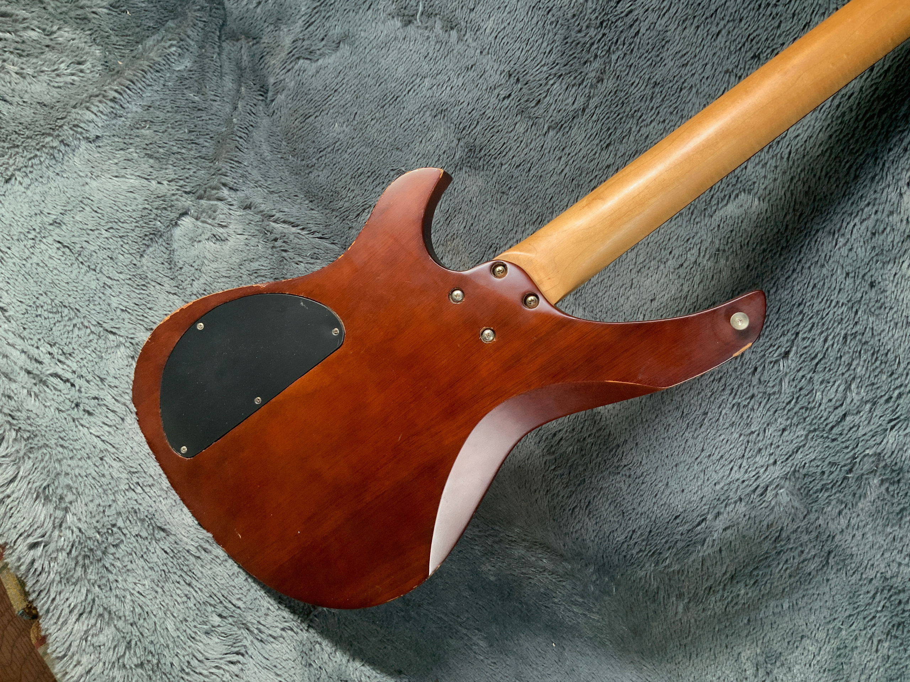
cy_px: 341
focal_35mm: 29
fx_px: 762
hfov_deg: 61.7
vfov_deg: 48.2
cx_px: 455
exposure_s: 1/60
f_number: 1.8
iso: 64
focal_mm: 3
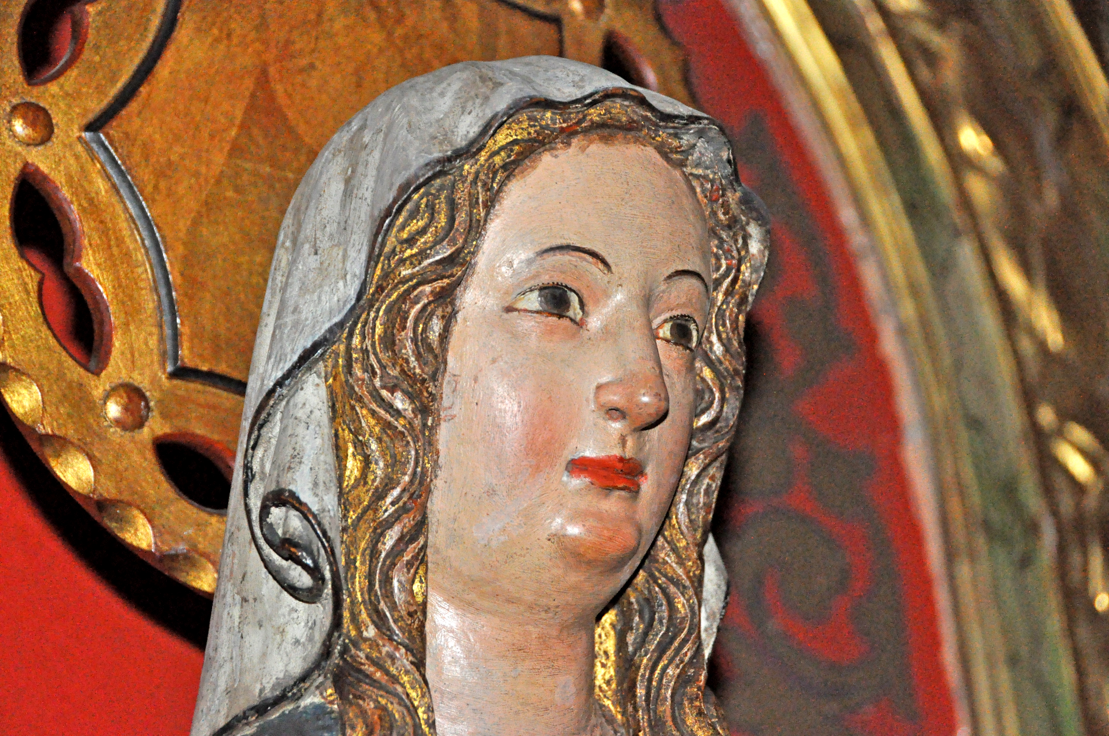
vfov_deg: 13.0
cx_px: 554
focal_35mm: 105
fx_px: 3231
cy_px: 368
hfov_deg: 19.5
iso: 3200
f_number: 5.6
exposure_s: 1/60
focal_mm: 70
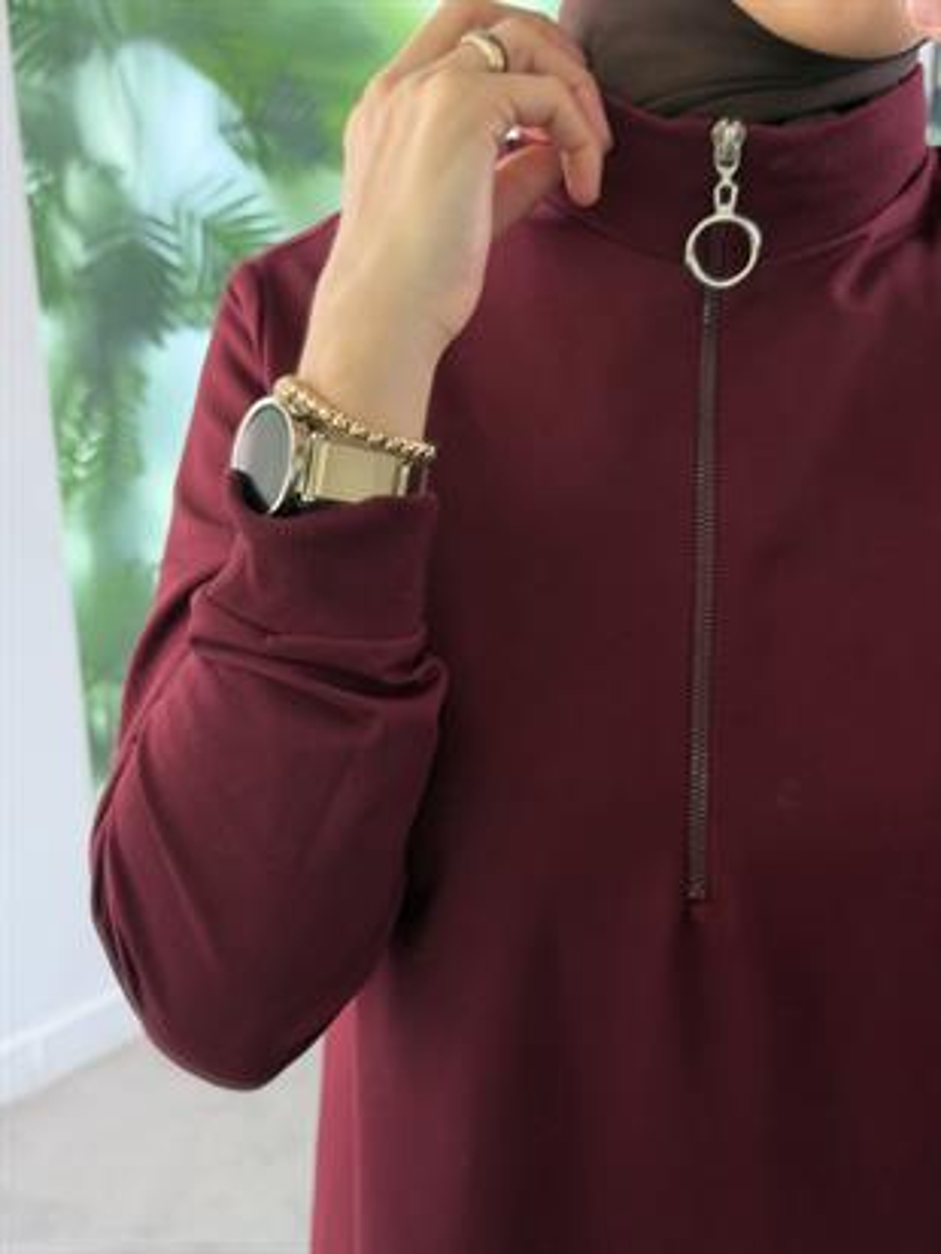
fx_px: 1739
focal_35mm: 48
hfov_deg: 30.3
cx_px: 470
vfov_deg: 39.6
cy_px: 627
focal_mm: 6.76
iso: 80
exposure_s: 1/107
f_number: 1.78
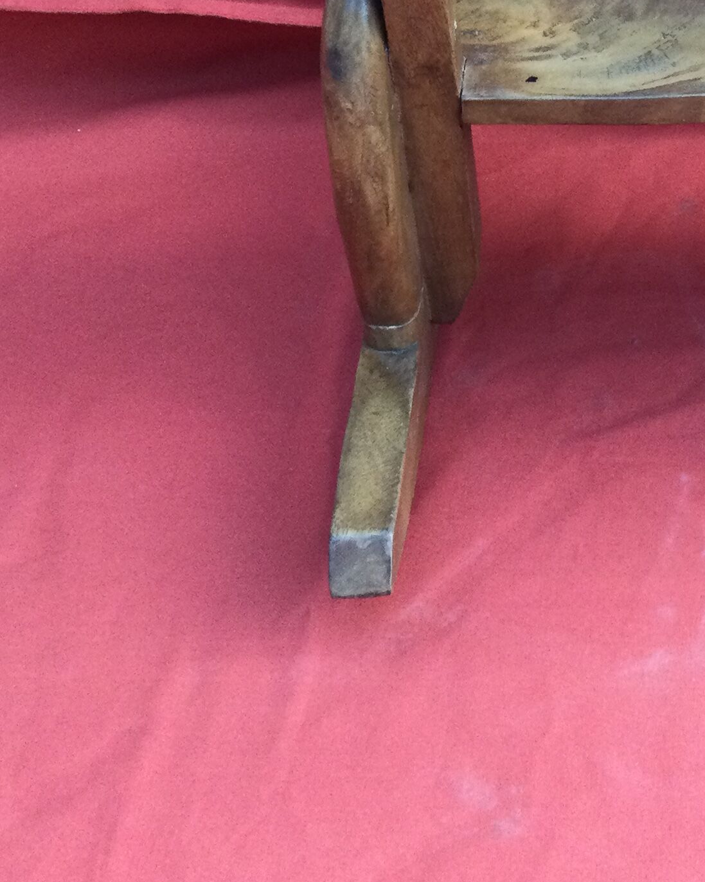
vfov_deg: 25.1
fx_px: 1879
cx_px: 704
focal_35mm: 72
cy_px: -4
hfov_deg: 20.6
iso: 64
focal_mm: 3.3
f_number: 2.4
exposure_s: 1/33
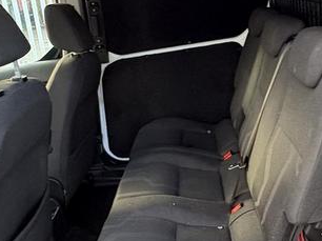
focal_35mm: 41
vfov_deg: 35.1
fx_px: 381
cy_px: 129
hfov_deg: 45.6
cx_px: 189
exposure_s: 1/68
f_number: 2.2
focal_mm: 2.22
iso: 250
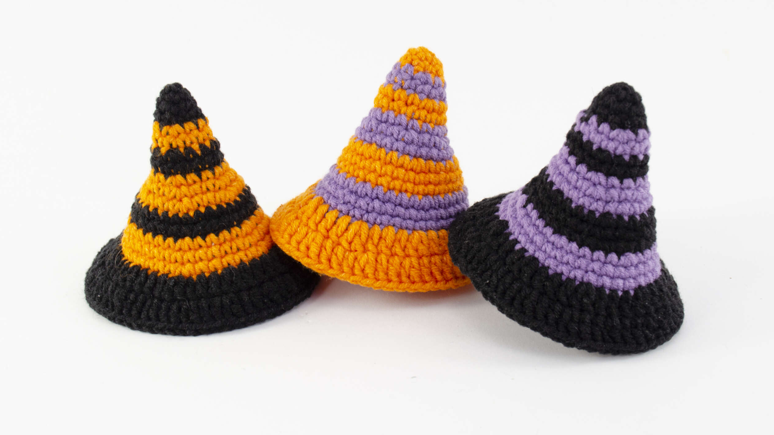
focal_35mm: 48
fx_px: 985
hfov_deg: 42.9
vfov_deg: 24.9
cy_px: 174
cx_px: 387
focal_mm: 30
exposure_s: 1/15
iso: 100
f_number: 11
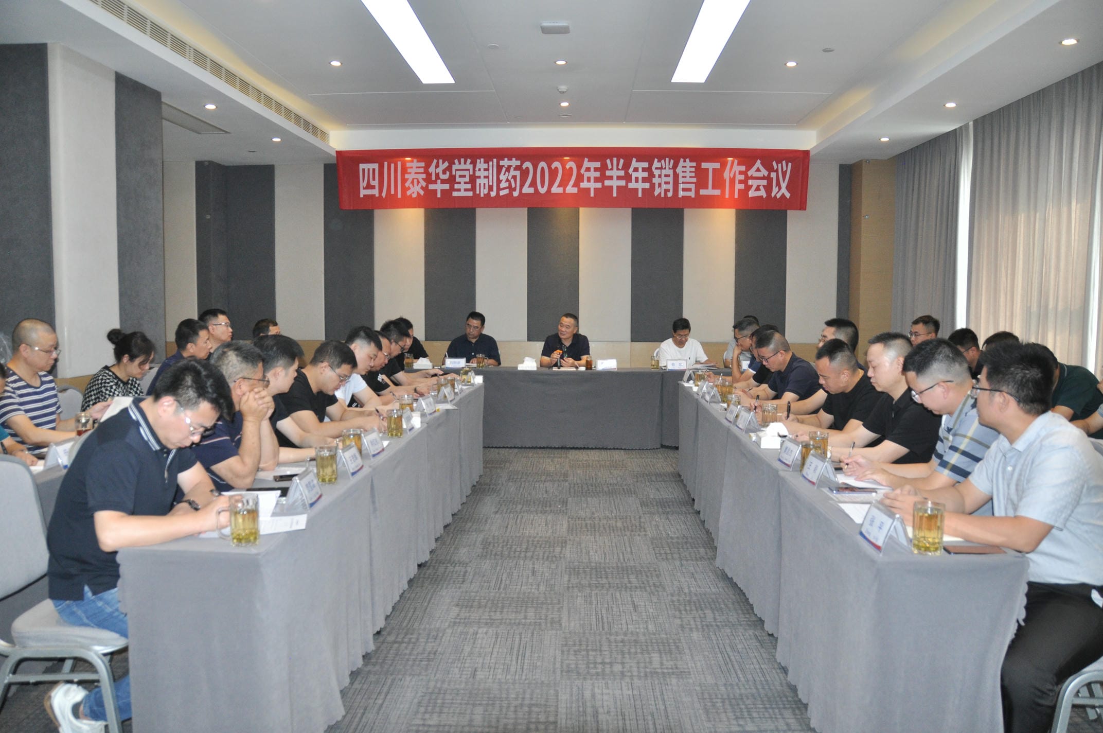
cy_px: 366
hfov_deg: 67.4
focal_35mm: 27
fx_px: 826
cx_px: 552
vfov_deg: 47.8
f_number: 4
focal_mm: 18
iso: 640
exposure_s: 1/60
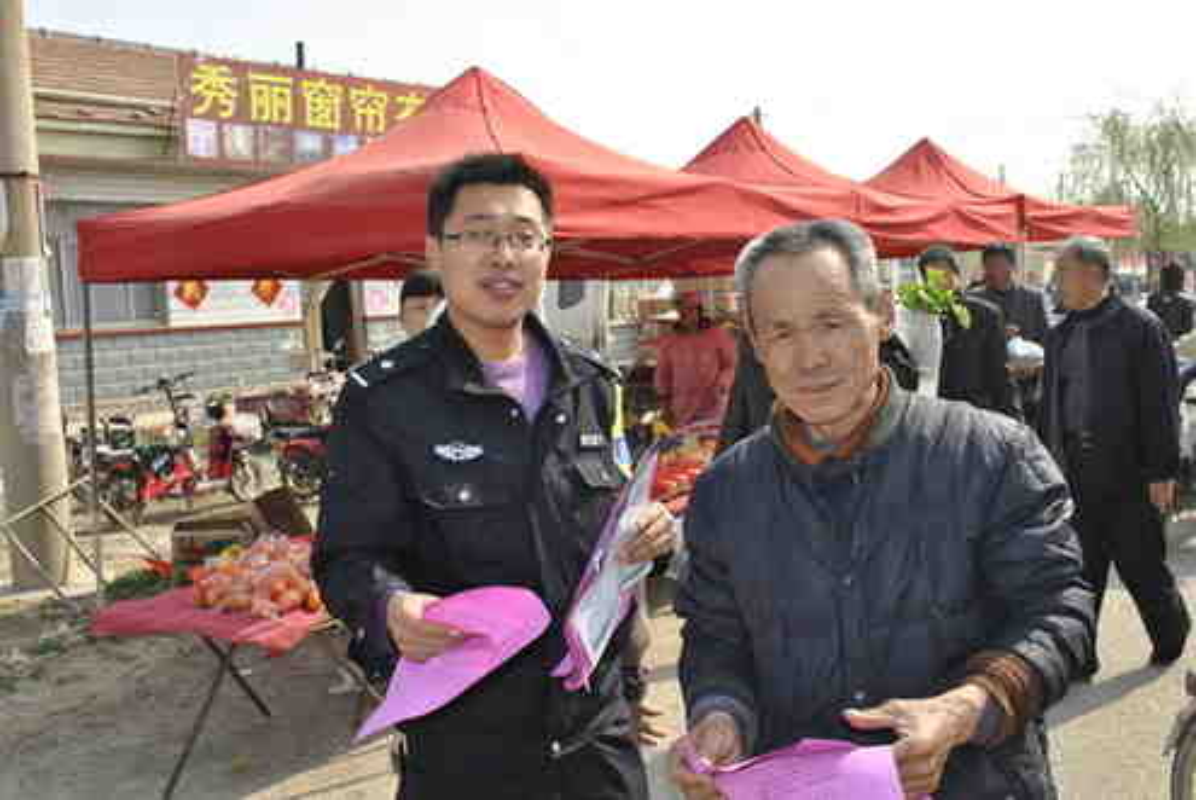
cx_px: 598
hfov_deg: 53.1
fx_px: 1197
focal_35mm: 36
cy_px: 400
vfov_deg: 36.9
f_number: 8
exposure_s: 1/200
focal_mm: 24
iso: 100
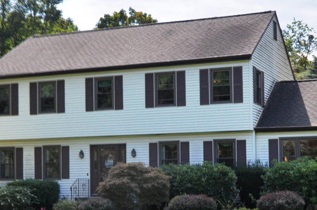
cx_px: 178
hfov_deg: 36.8
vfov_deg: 25.0
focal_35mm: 54
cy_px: 98
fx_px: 475
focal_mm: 20
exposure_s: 1/500
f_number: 8
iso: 1250
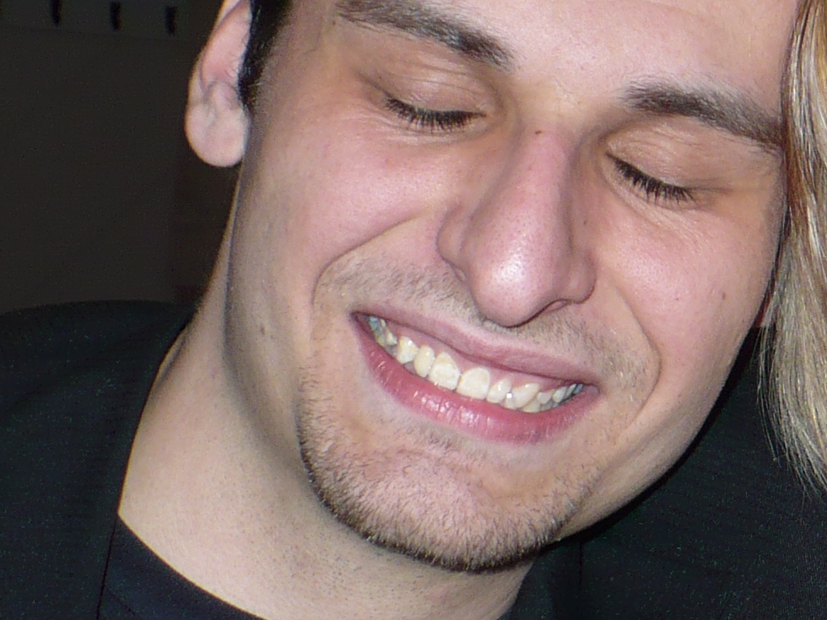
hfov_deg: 16.3
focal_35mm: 116
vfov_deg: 12.8
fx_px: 2771
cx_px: 978
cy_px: 248
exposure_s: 1/30
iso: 100
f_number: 2.8
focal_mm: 6.1
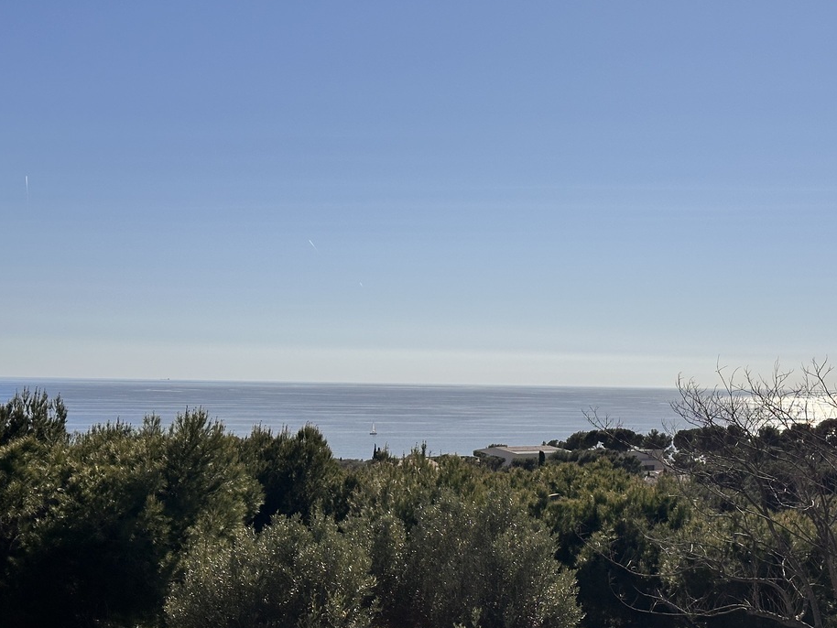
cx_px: 530
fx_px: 1524
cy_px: 376
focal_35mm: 63
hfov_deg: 30.6
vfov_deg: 23.3
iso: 64
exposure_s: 1/12048
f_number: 1.78
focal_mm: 6.86
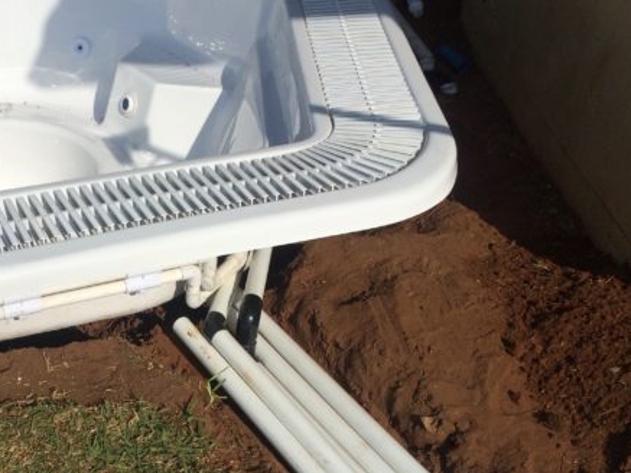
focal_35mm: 51
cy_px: 378
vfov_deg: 28.0
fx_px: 930
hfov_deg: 36.3
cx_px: 130
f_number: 2.2
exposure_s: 1/5128
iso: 32
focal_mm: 4.15
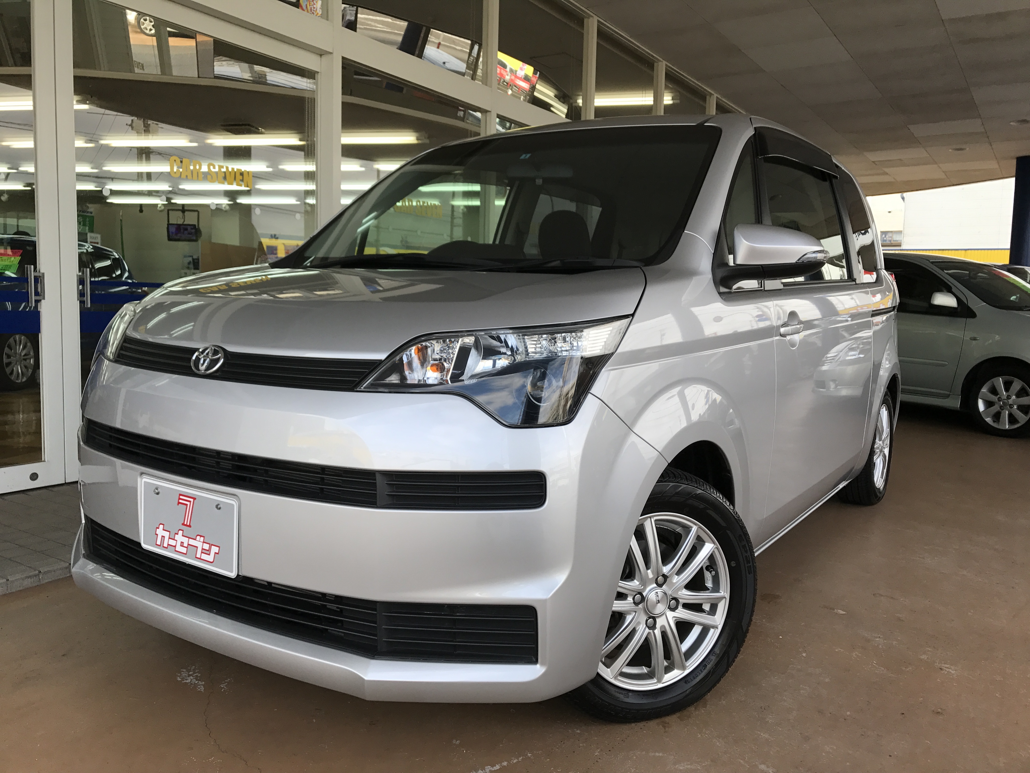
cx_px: 515
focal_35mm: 28
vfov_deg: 49.7
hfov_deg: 63.4
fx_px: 833
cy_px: 386
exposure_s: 1/352
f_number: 1.8
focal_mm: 3.99
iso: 20
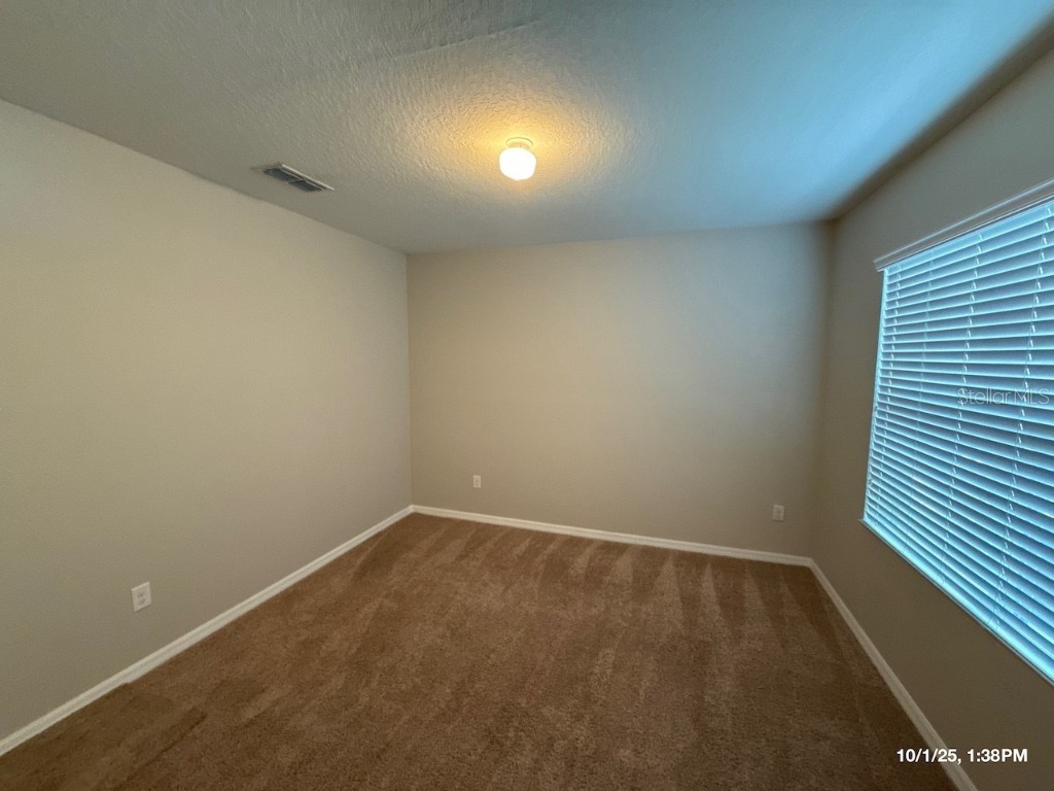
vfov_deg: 85.7
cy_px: 396
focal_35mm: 14
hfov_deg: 102.1
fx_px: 426
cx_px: 527
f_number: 2.2
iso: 500
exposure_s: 1/60
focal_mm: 2.22
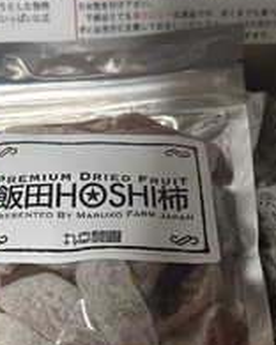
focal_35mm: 52
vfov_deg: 36.0
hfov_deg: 29.0
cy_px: 186
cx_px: 101
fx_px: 531
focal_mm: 5.7
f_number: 1.5
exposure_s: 1/120
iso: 100
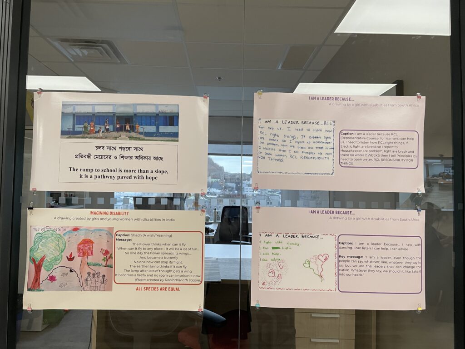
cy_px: 174
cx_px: 232
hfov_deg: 67.3
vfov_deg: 53.1
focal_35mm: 26
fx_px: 349
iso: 100
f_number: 1.6
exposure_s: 1/60
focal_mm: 4.2
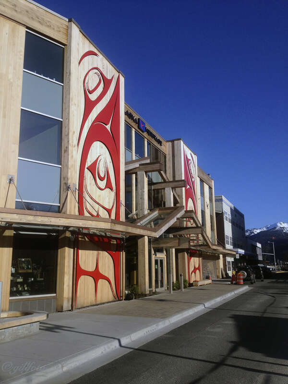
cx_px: 144
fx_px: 388
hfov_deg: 40.7
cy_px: 192
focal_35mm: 35
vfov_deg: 52.6
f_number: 2.4
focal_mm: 4.28
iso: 50
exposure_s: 1/3000
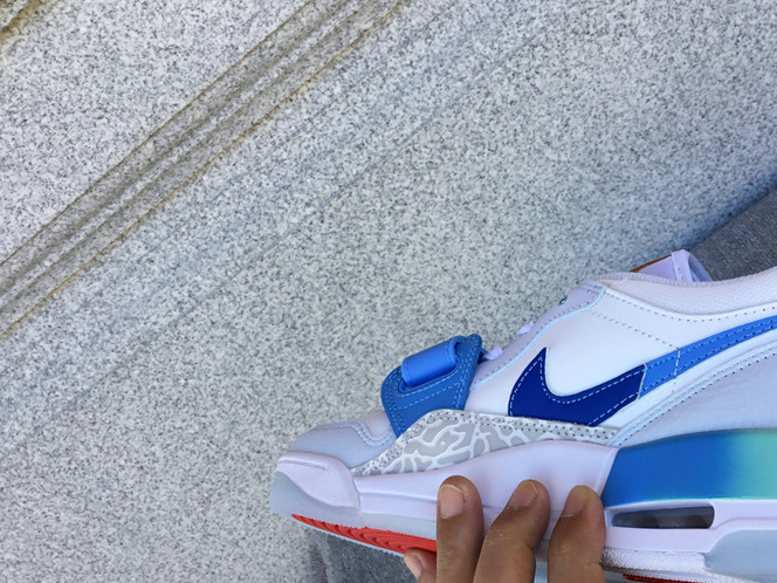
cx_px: 516
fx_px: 943
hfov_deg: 44.2
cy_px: 353
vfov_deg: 34.2
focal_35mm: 42
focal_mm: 3.3
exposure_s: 1/127
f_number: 2.4
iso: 25
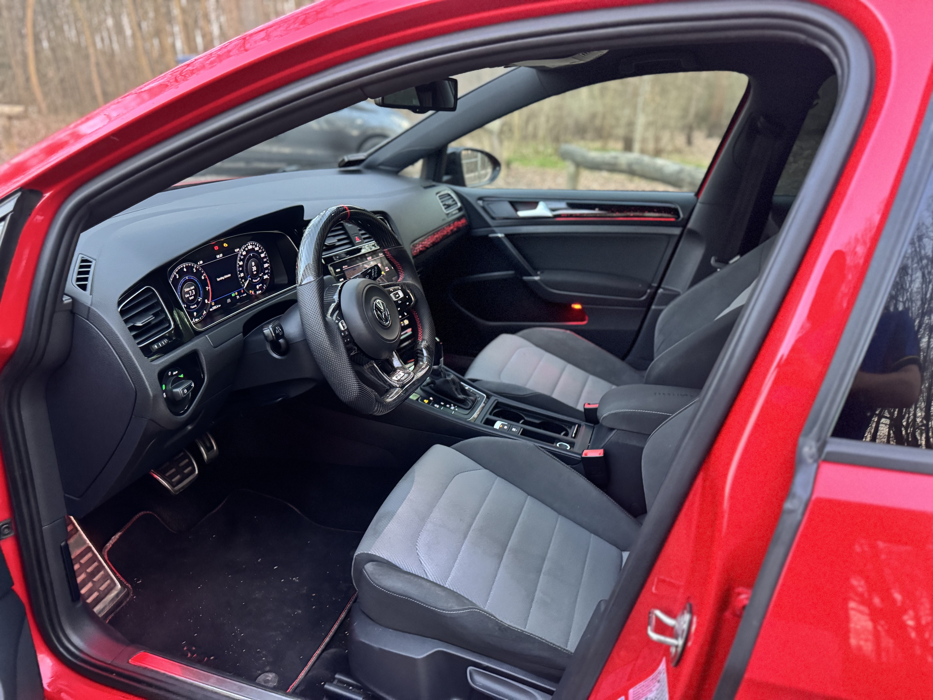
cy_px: 350
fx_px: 647
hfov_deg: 71.6
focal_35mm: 24
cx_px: 466
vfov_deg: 56.8
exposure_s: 1/40
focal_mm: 6.76
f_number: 1.78
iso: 800
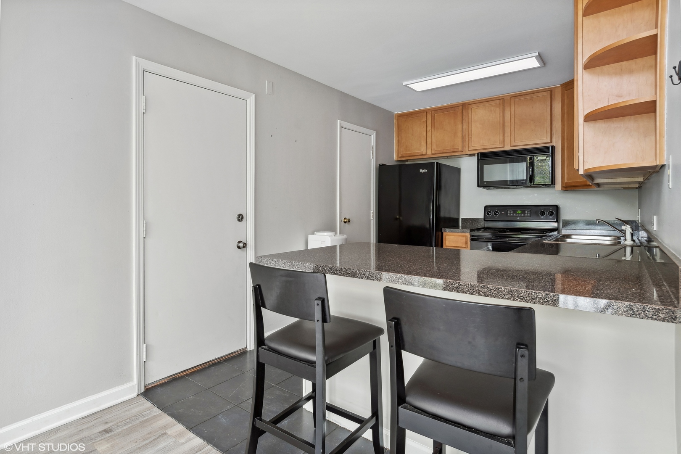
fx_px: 340
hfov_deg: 90.0
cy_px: 227
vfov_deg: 67.4
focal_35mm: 18
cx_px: 340
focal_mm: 12
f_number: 8
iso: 320
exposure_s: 1/10
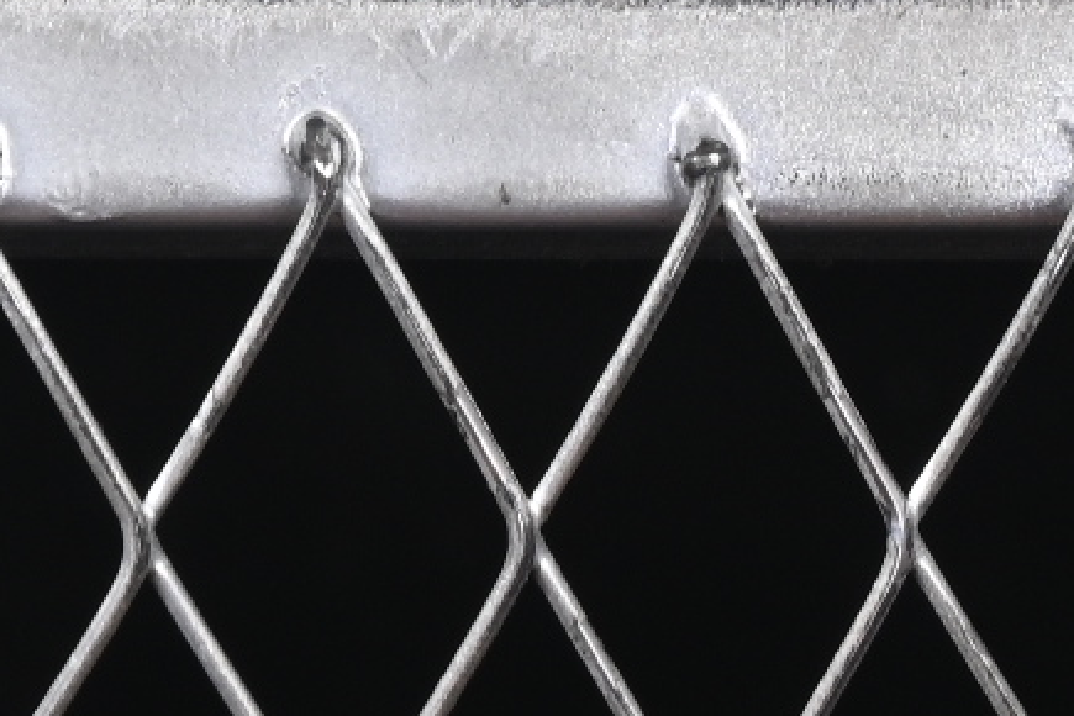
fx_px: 14319
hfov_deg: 4.3
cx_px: 128
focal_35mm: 480
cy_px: -1472
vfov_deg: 2.8
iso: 160
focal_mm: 50
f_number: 7.1
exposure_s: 1/80
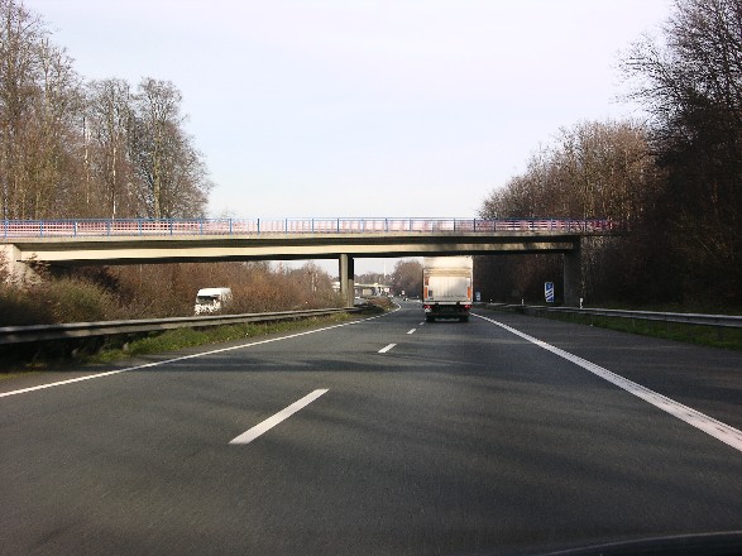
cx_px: 371
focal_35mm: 62
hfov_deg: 31.2
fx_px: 1329
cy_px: 278
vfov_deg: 23.6
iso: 50
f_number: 5.7
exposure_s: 1/116
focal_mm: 15.7
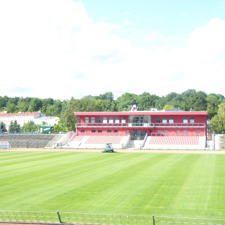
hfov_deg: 30.5
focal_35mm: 56
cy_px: 113
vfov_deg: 30.6
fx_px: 412
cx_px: 129
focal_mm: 8.4
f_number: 8
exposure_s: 1/50
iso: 100
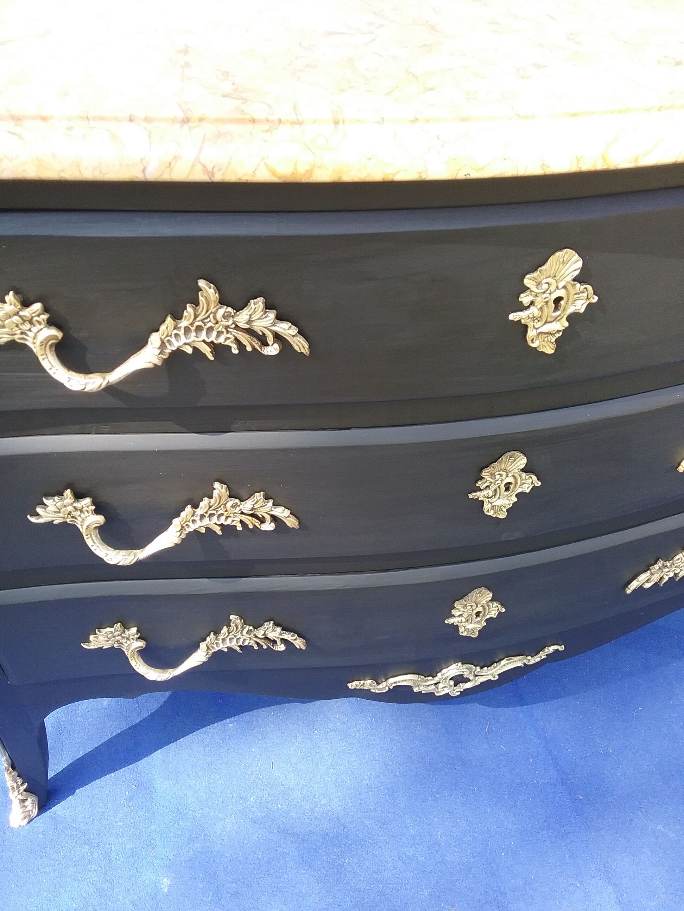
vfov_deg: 58.4
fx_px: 817
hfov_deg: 45.4
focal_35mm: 31
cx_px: 342
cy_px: 456
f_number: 2.2
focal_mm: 3.3
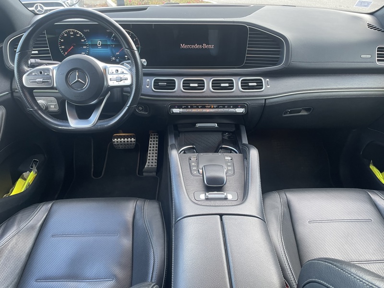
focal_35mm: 26
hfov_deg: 67.3
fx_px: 288
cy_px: 144
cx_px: 192
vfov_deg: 53.1
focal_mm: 4.2
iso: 125
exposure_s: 1/100
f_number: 1.6
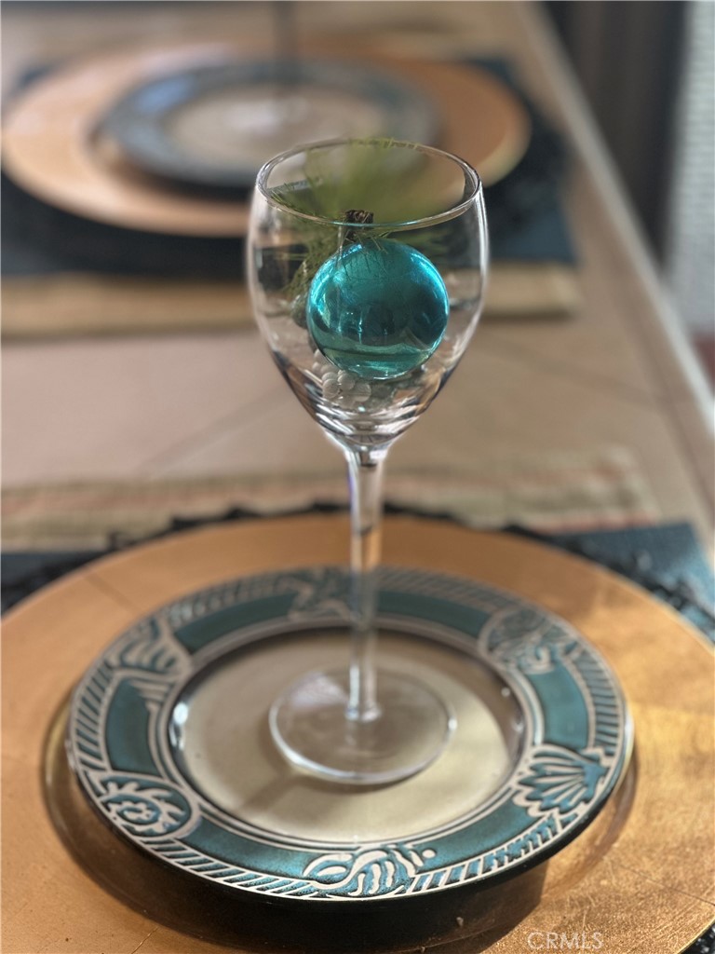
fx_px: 2121
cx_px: 358
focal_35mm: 77
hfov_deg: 19.1
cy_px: 477
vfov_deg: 25.3
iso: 250
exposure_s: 1/106
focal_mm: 9
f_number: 2.8
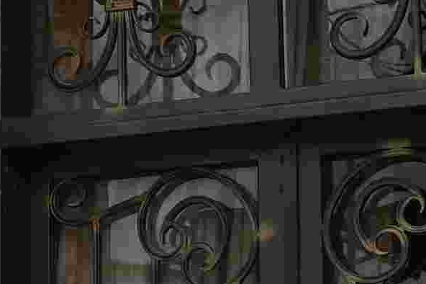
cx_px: -142
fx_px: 2164
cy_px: 288
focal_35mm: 183
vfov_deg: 7.5
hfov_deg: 11.0
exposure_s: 1/320
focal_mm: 24
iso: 100
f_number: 6.3
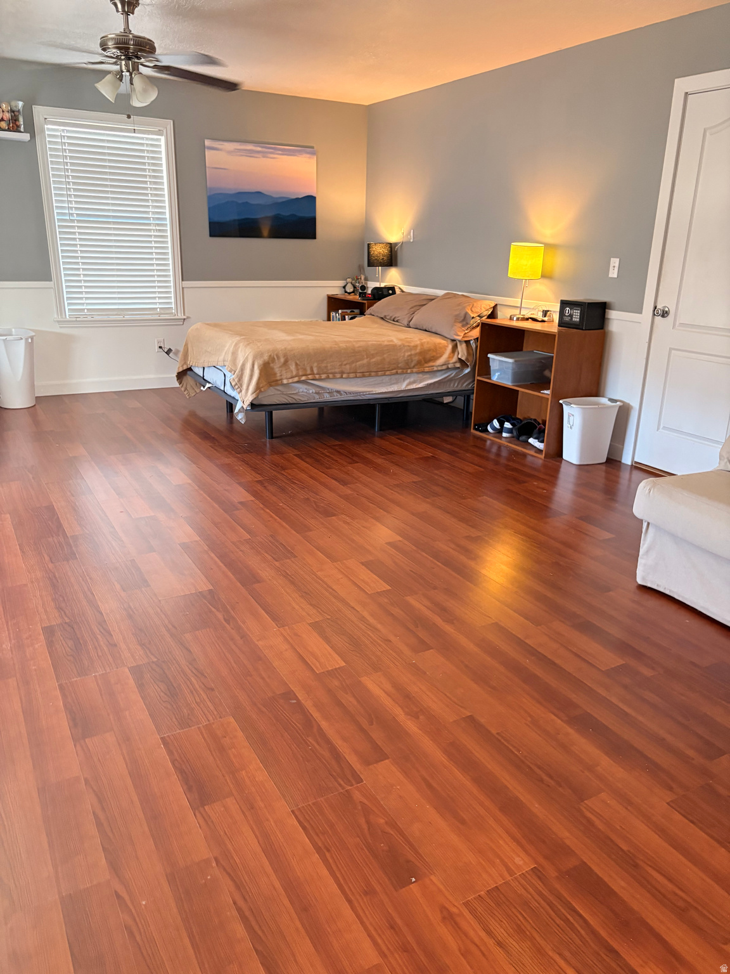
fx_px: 731
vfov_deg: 67.3
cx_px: 365
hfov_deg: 53.1
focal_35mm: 26
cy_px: 487
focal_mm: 5.96
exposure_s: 1/60
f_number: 1.6
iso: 320
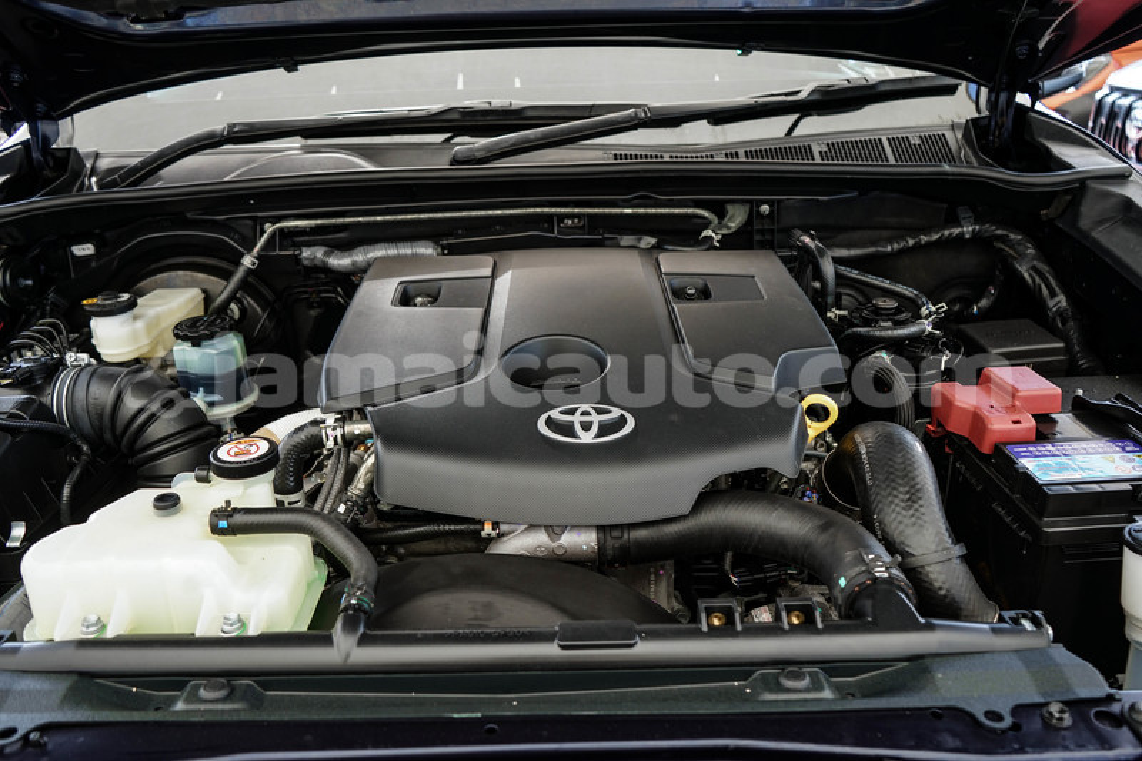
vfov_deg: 43.6
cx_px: 571
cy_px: 380
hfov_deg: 61.9
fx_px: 951
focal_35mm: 30
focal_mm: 30
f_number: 5.6
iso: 400
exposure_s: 1/100
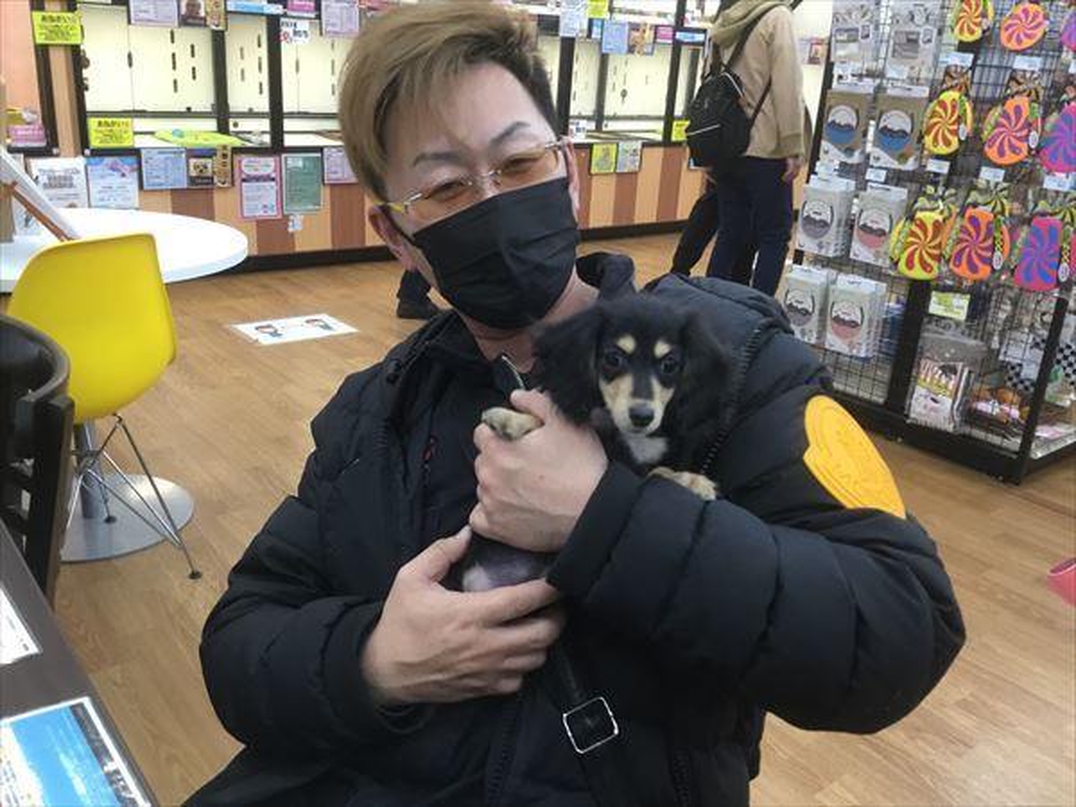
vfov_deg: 45.4
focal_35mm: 31
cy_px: 404
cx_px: 538
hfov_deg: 58.4
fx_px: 964
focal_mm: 3.3
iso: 125
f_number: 2.4
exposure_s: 1/33
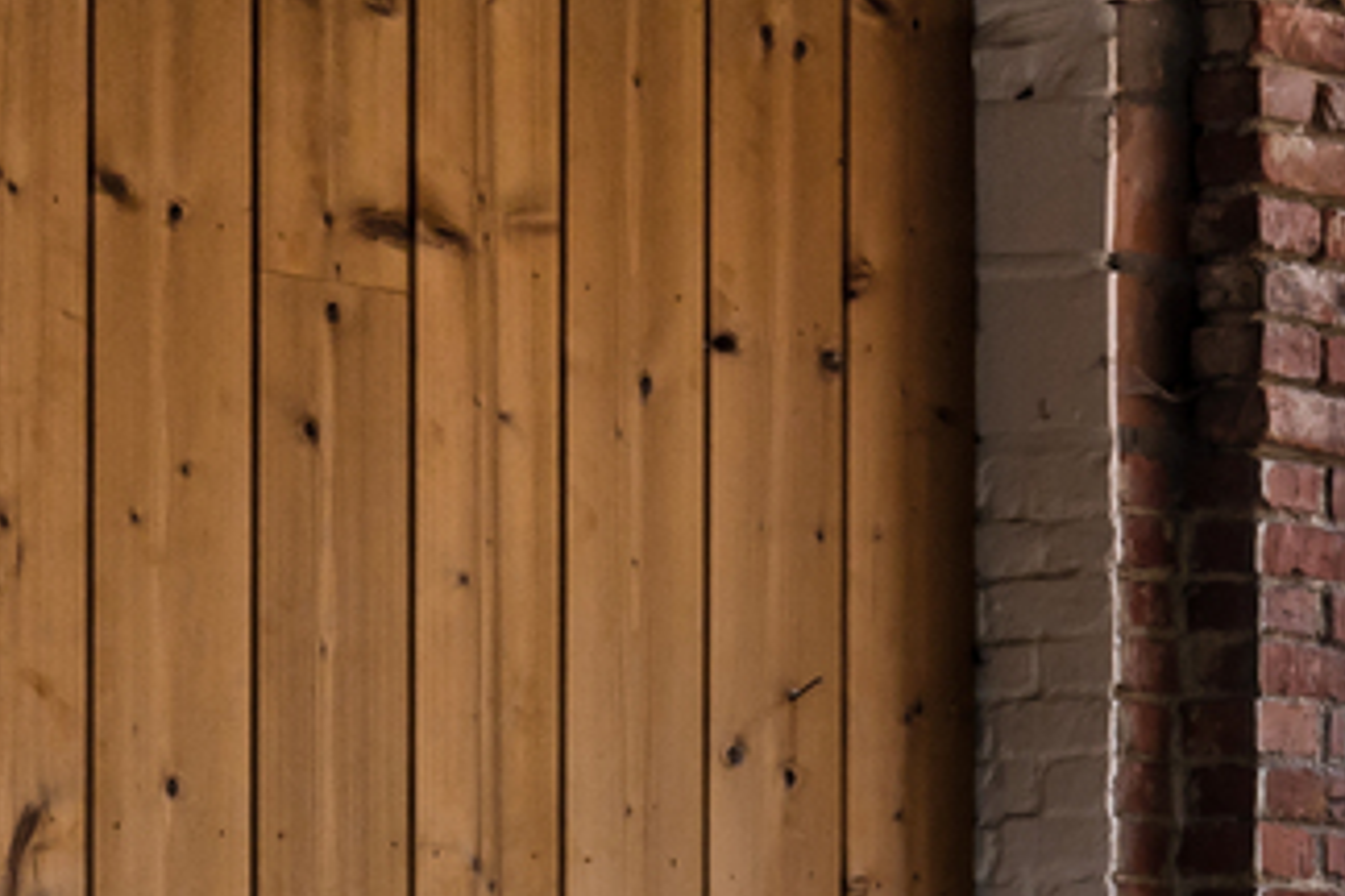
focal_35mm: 204
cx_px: 1843
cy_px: 1191
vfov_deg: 6.7
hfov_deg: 9.9
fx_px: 7621
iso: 200
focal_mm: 33
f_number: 10
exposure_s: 1/60
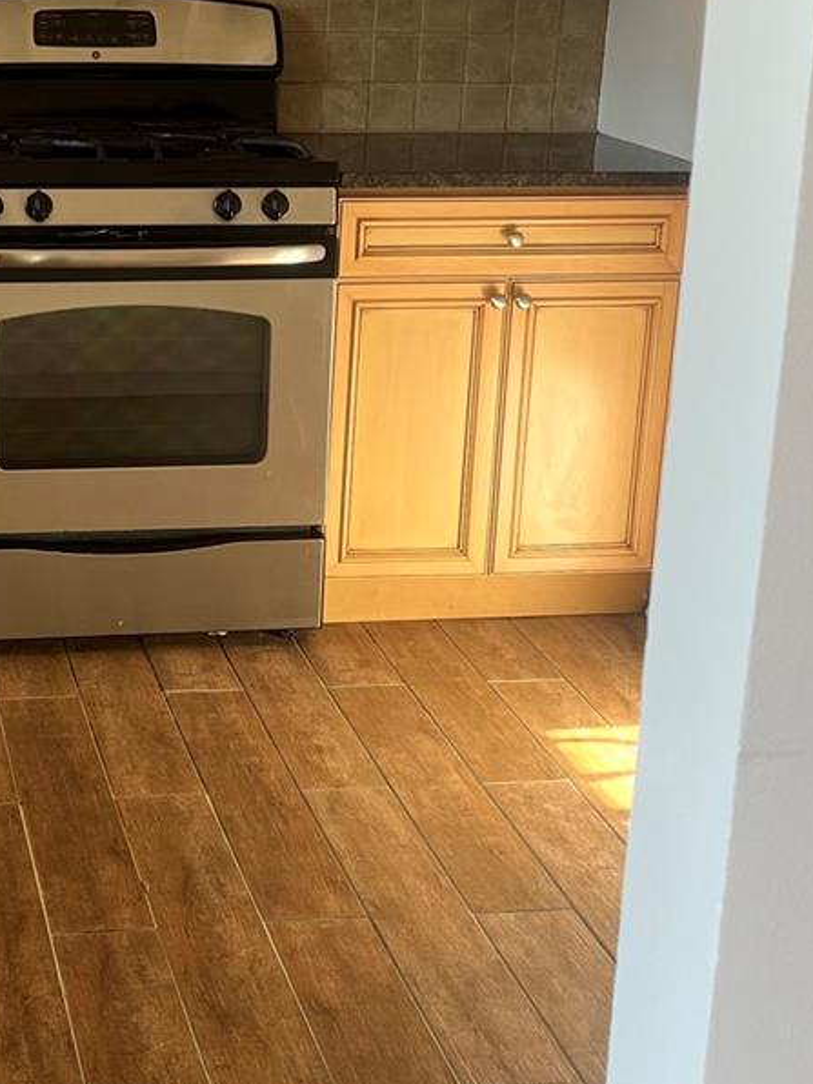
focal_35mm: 67
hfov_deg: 21.6
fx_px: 2098
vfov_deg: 29.0
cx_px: 124
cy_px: 558
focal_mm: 5.1
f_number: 1.6
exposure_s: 1/122
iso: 50
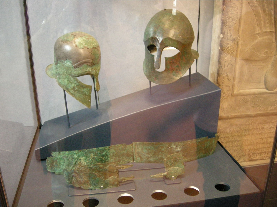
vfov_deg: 39.7
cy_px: 104
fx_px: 288
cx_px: 138
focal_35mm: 36
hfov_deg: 51.4
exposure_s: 1/8
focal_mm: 7.5
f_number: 2.7
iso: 443
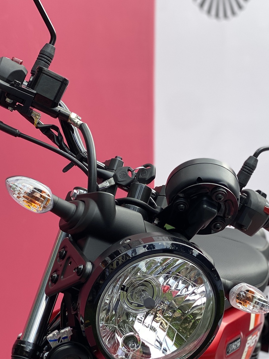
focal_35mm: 93
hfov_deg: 15.9
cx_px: 114
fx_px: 963
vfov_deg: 21.0
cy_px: 232
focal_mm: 6
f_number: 2
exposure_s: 1/262
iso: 20
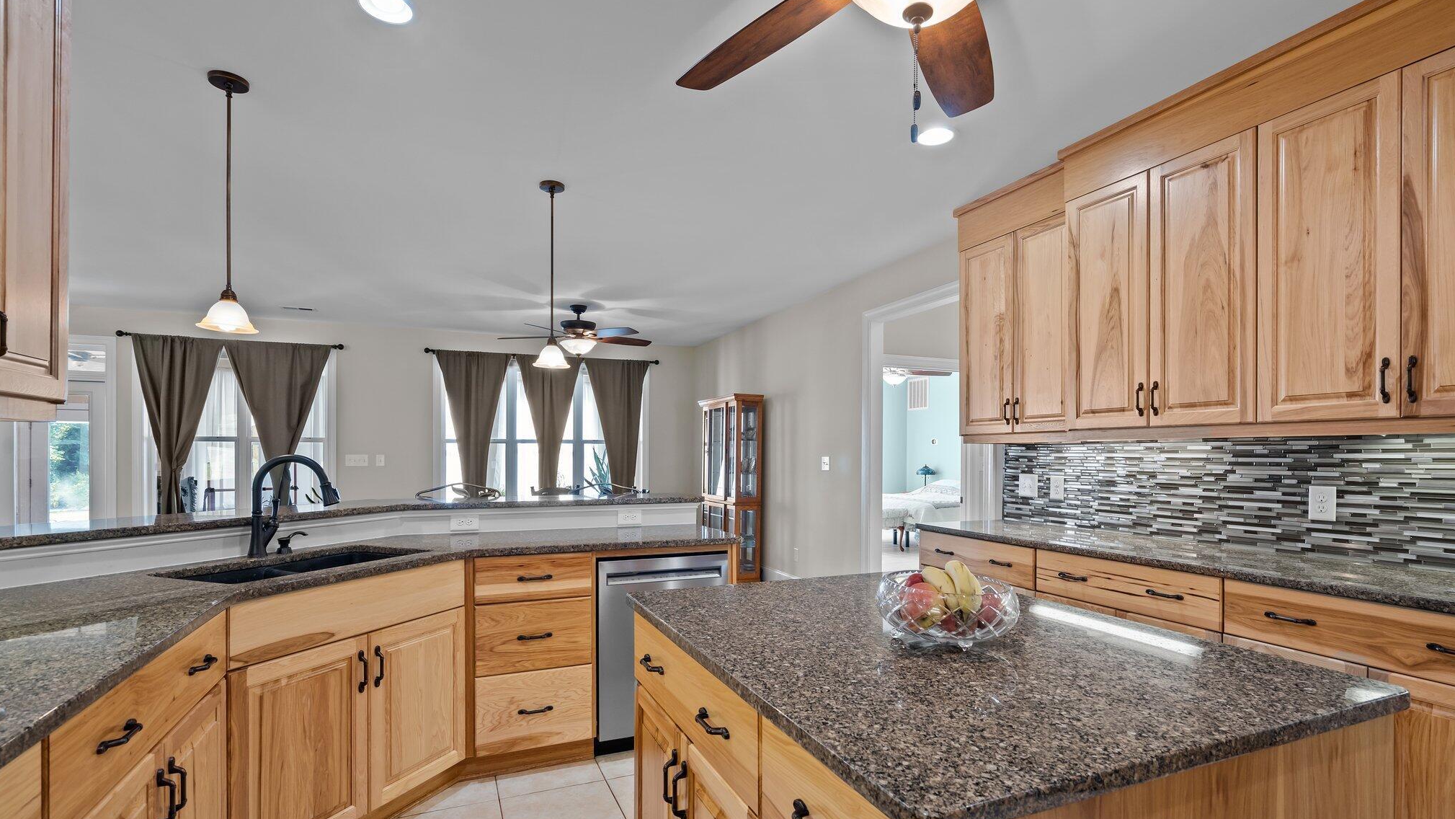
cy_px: 454
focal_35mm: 17
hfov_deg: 95.9
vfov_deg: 63.8
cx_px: 736
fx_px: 656
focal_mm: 16
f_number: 8
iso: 400
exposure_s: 1/2
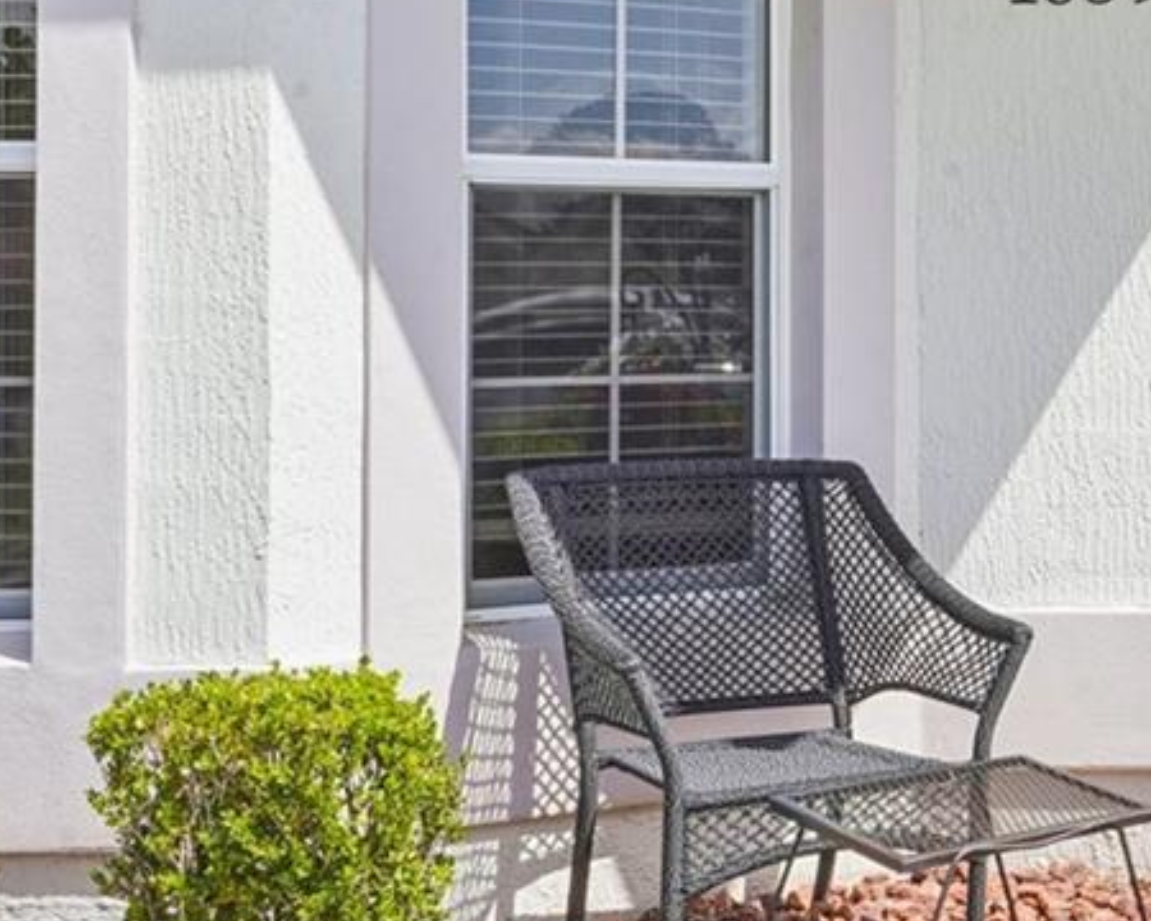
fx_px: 2725
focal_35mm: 80
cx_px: 1683
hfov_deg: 20.7
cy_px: 266
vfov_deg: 19.1
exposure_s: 1/40
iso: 100
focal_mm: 24
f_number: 20
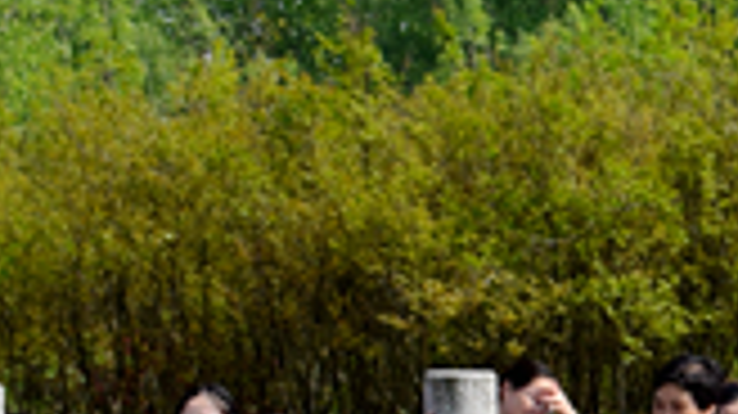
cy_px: 344
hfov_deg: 12.0
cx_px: 1188
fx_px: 3305
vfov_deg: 7.2
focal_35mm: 169
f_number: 10
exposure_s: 1/400
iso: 200
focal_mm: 22
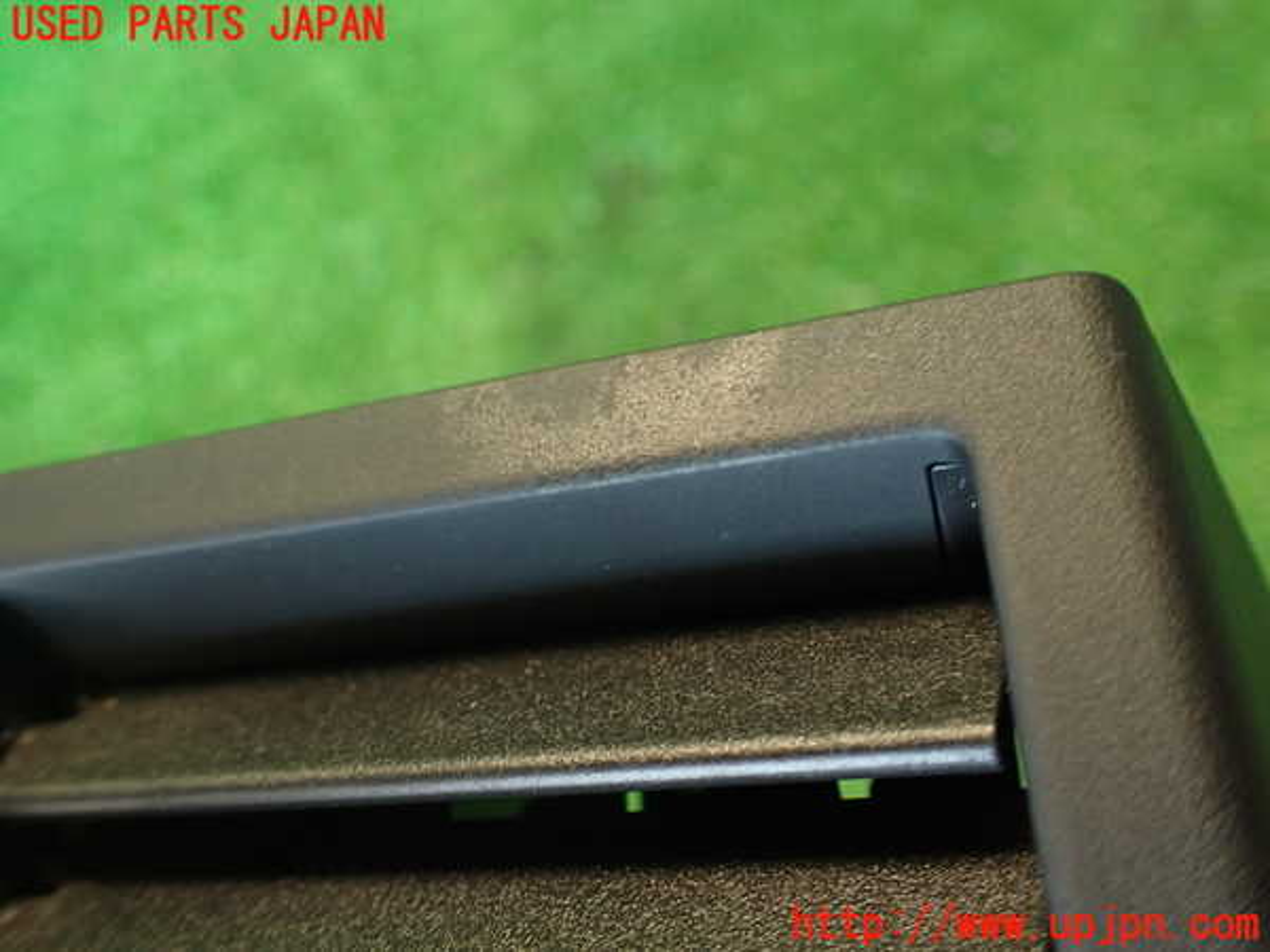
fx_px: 1101
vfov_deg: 46.8
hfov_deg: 60.0
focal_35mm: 30
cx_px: 635
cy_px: 476
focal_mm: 5.4
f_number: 2.3
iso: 320
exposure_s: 1/30
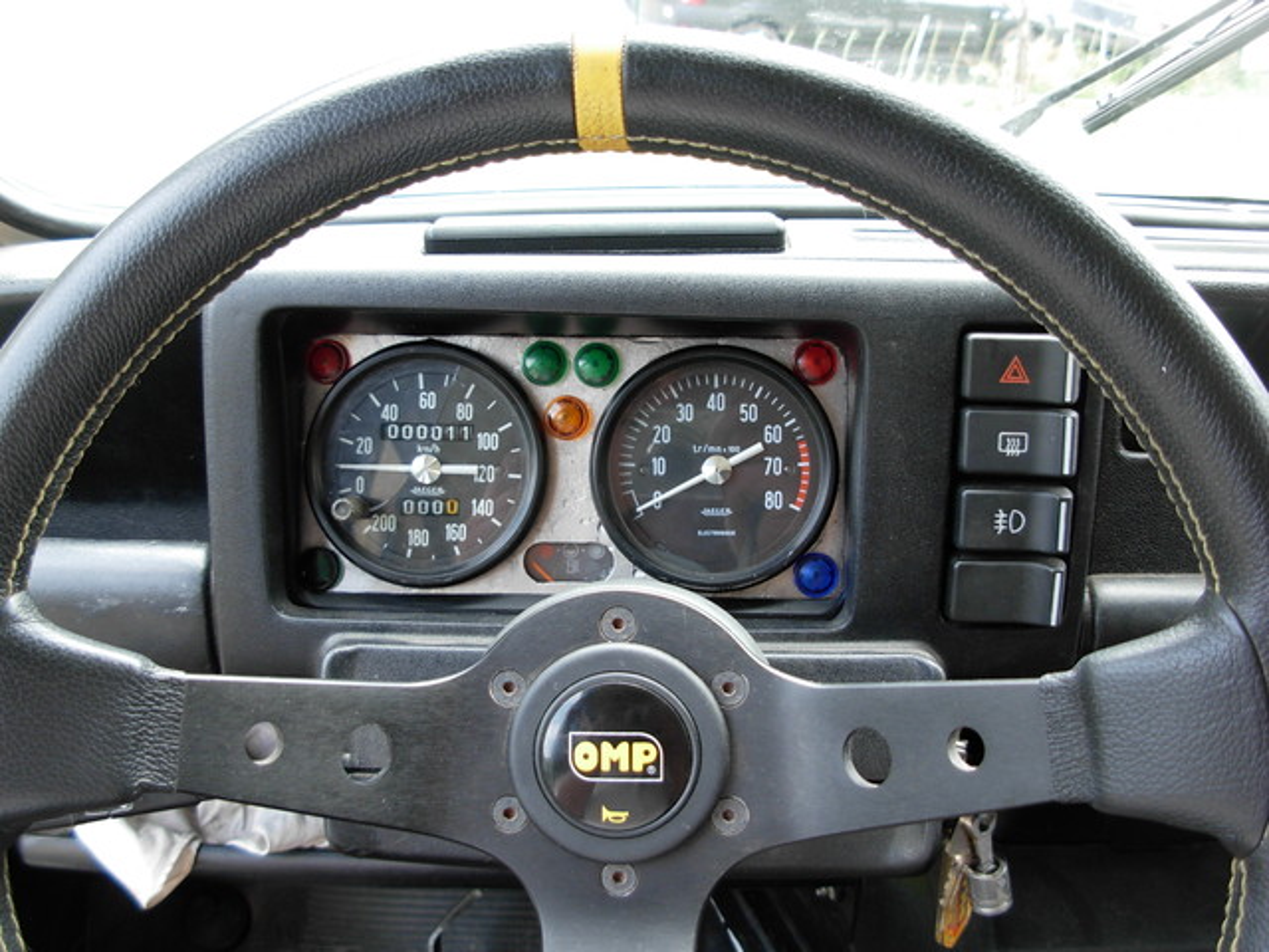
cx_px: 634
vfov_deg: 37.7
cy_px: 476
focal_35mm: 38
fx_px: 1393
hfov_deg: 49.0
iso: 79
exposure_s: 1/36.9
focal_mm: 6.3
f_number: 2.9
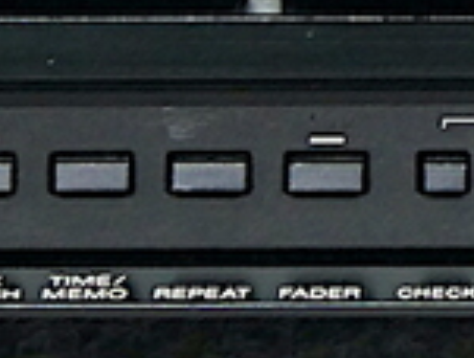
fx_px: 20095
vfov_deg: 1.0
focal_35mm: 1464
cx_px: 694
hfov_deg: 1.4
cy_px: -264
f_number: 5.6
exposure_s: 1/3.2
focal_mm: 41.4
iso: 200
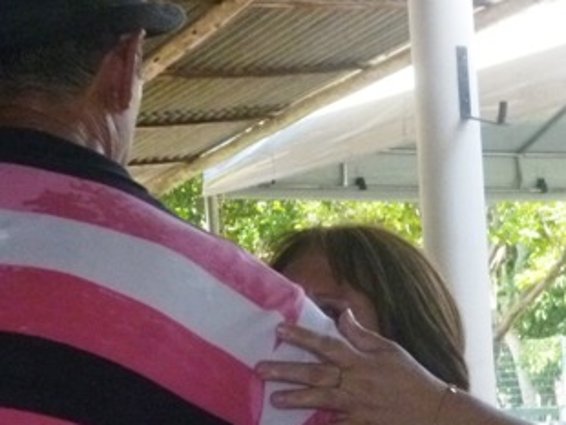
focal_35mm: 130
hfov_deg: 14.9
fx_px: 2127
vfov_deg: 11.4
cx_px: 29
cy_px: 365
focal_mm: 11.2
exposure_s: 1/250
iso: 500
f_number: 4.7
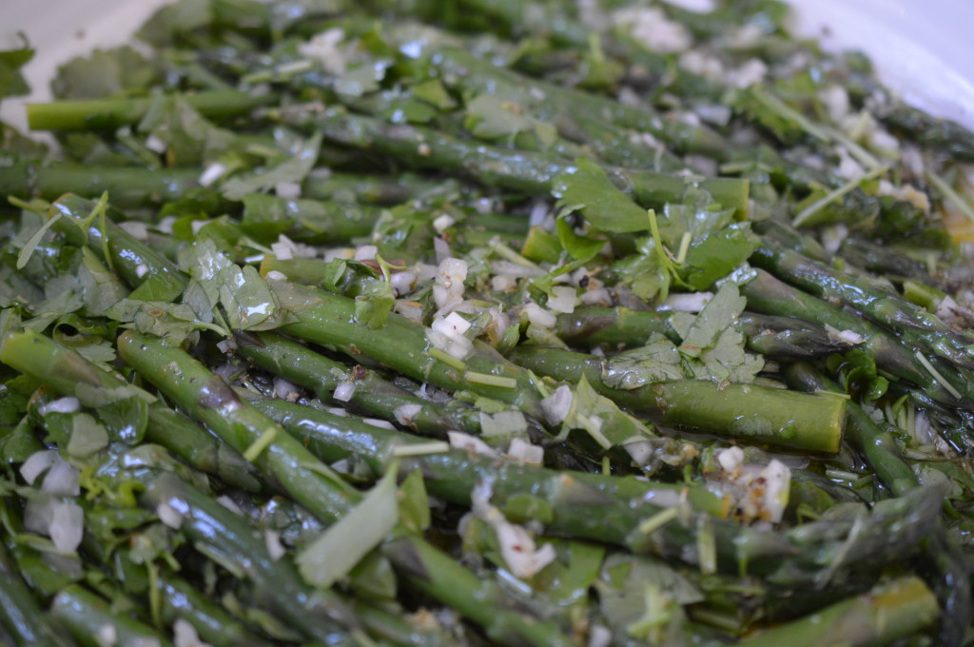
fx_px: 1621
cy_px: 324
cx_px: 487
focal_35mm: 60
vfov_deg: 22.6
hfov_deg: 33.4
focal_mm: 40
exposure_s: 1/60
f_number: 3
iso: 640
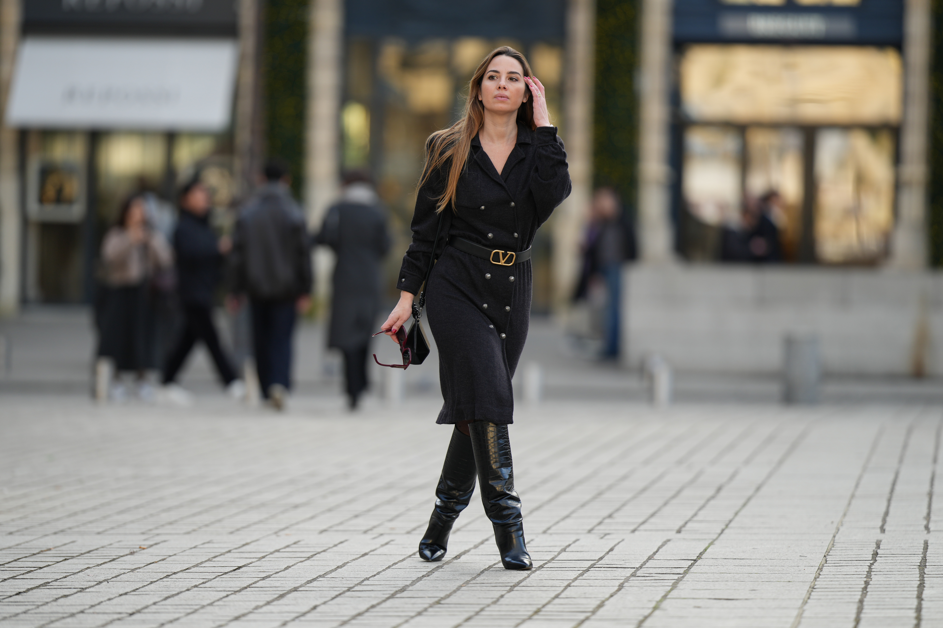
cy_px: 314
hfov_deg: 10.3
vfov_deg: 6.9
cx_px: 472
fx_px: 5238
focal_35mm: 200
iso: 200
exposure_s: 1/1000
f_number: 2
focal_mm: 200
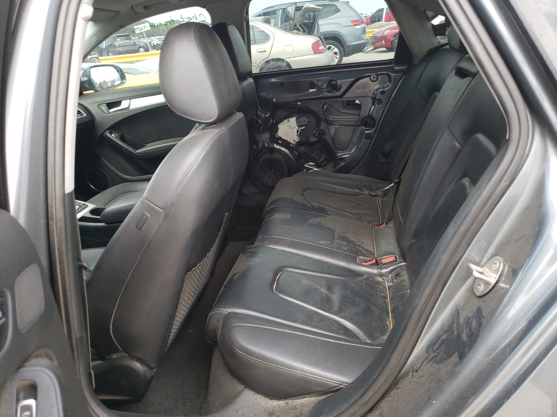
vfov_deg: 53.1
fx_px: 418
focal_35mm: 26
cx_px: 278
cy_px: 208
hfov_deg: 67.3
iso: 50
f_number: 1.5
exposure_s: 1/222
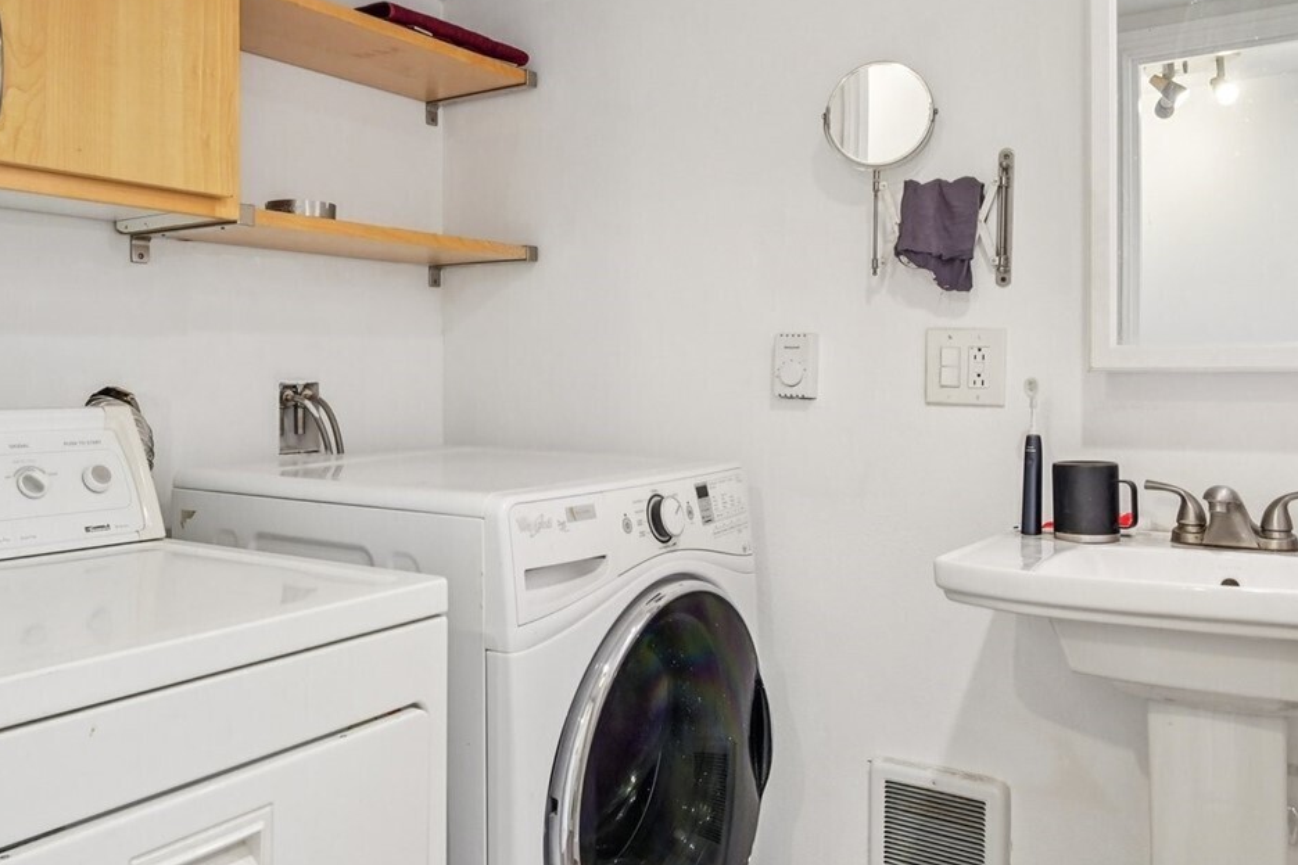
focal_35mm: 29
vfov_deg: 44.9
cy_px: 386
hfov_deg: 63.3
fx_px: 1046
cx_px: 548
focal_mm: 16
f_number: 8
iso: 1600
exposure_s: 1/20
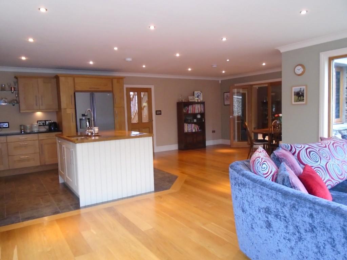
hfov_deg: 67.3
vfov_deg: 53.1
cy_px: 130
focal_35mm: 26
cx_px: 174
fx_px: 261
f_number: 3.2
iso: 400
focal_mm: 4.6
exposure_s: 1/30
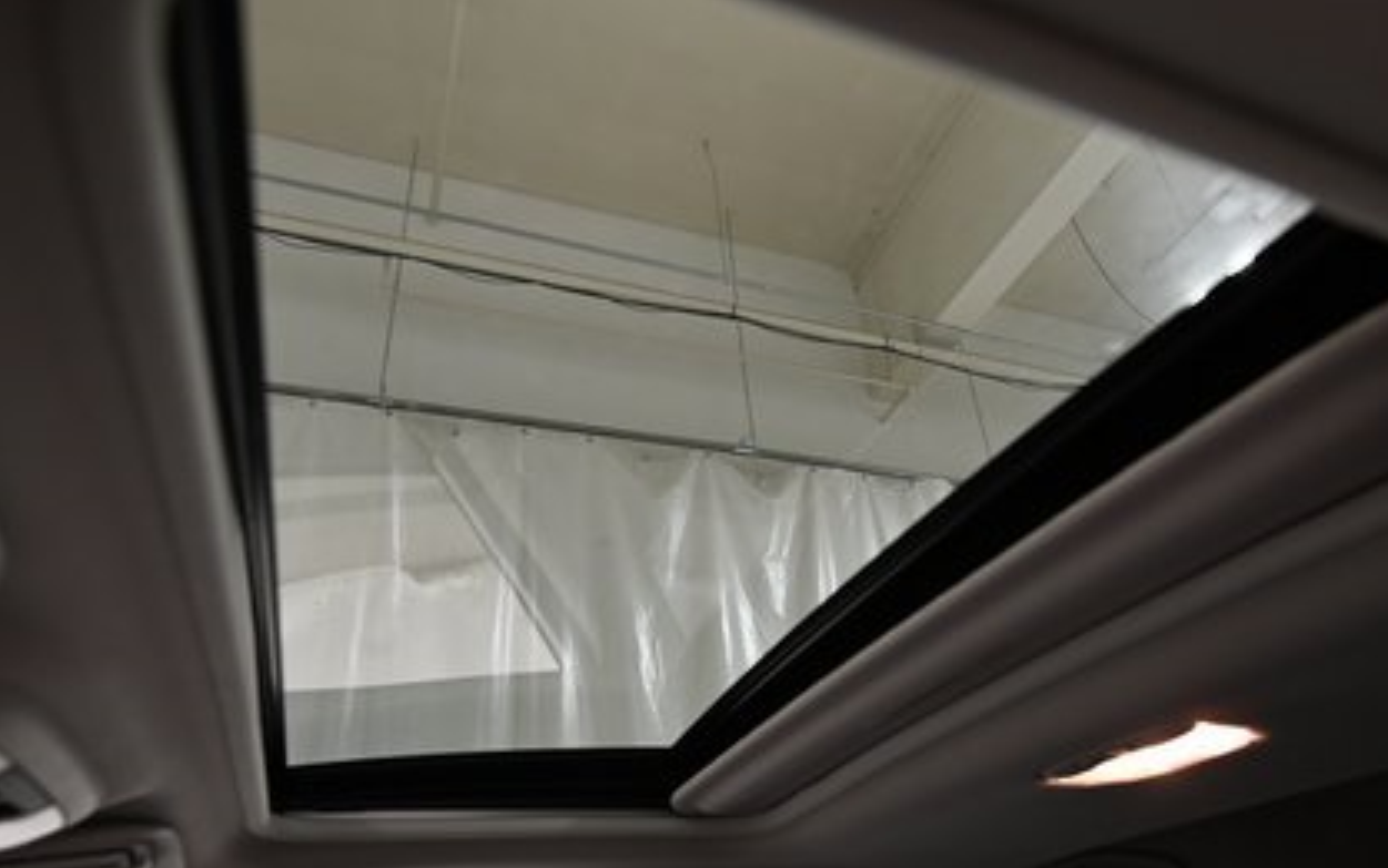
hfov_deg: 72.1
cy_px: 595
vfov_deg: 48.3
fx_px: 946
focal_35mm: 25
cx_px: 792
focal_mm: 16
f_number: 4
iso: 640
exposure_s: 1/30
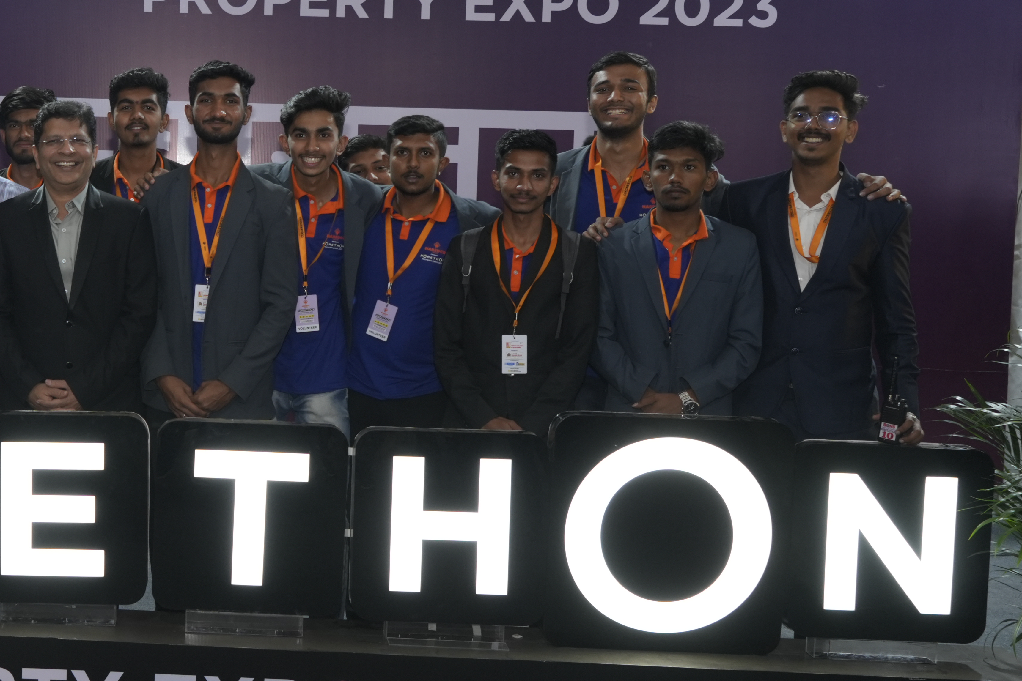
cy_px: 321
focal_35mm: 53
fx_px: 1504
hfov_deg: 35.5
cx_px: 120
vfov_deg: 25.5
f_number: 4
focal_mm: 26
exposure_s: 1/100
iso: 800
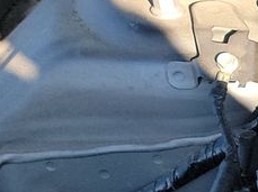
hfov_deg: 8.9
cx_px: 845
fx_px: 1250
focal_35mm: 168
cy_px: 342
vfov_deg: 8.5
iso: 50
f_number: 1.8
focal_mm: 6.7
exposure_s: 1/116
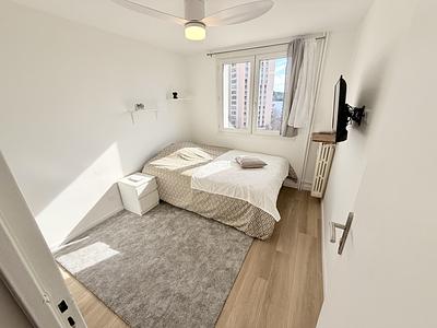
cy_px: 164
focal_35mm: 14
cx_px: 218
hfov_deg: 102.1
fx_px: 177
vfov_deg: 85.7
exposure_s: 1/433
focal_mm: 2.22
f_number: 2.2
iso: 64
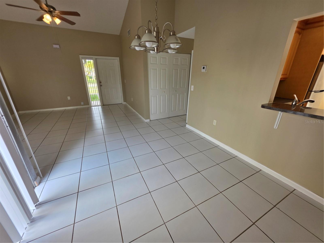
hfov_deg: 106.2
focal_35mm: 13
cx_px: 162
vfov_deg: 89.9
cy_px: 122
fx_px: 122
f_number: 1.9
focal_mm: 2.2
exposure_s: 1/120
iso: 40
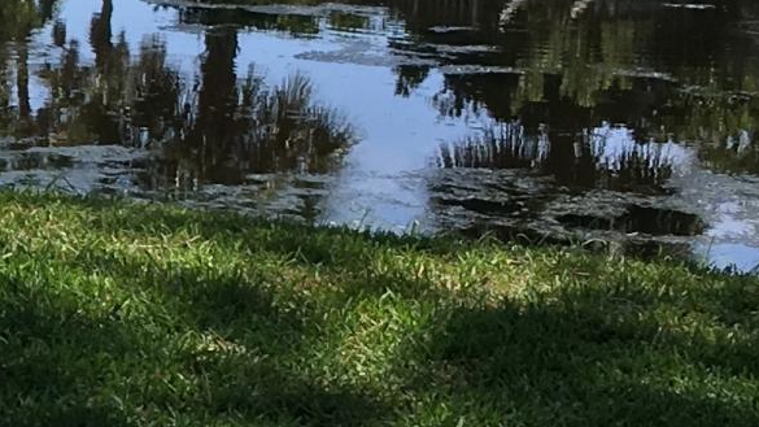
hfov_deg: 12.6
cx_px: -391
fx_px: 3260
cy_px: 184
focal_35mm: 162
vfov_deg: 7.5
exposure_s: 1/1241
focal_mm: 4.15
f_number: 2.2
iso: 25
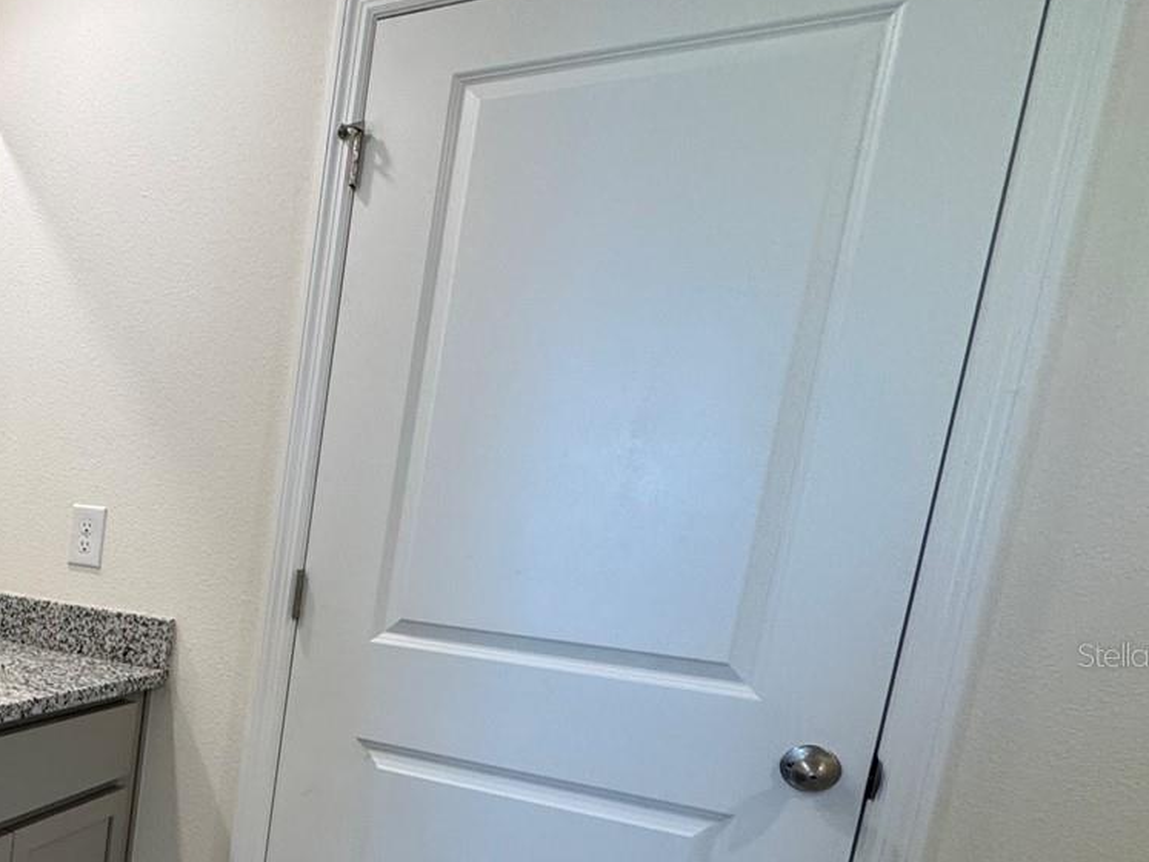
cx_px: -8
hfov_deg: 48.8
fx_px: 996
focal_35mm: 30
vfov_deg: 45.1
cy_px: 654
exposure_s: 1/120
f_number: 2.2
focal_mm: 2.22
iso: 160
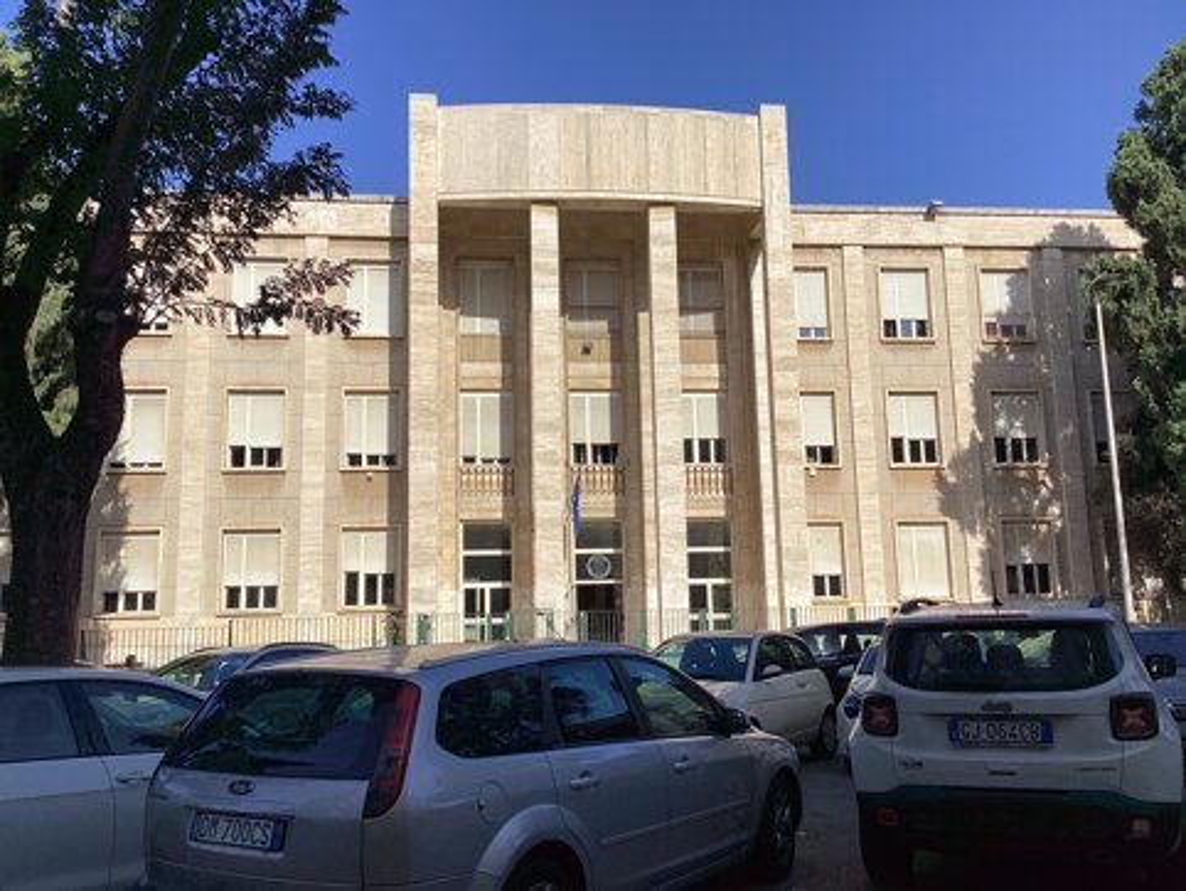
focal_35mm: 31
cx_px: 593
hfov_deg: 58.3
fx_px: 1063
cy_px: 446
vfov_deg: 45.5
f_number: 2.4
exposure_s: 1/2469
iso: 25
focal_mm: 3.3
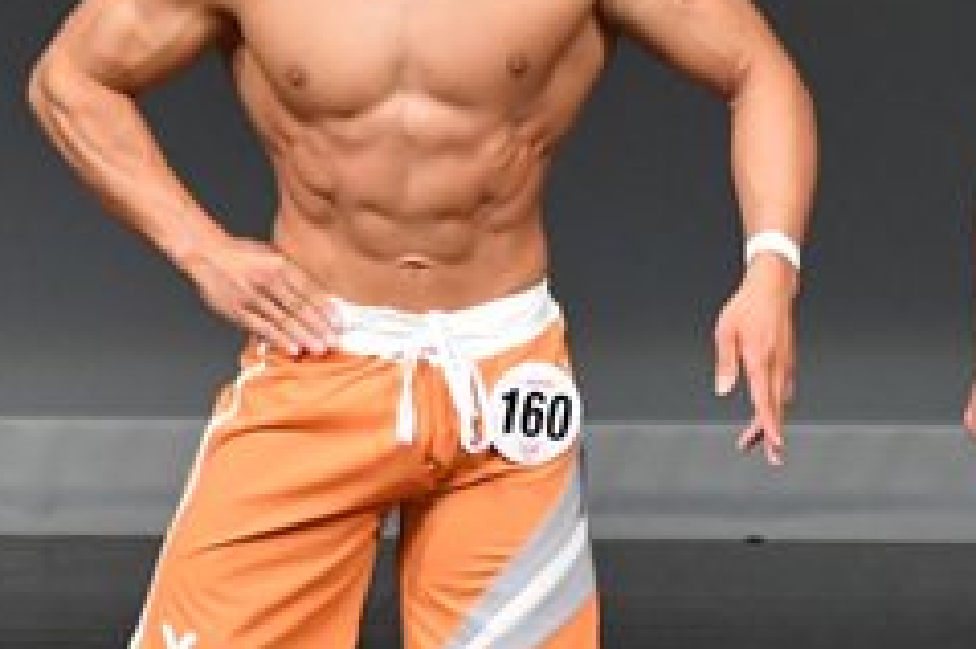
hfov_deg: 1.8
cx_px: 574
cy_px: 371
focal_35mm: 1118
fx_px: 30288
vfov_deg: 1.2
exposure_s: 1/400
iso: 4000
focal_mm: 230
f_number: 5.6
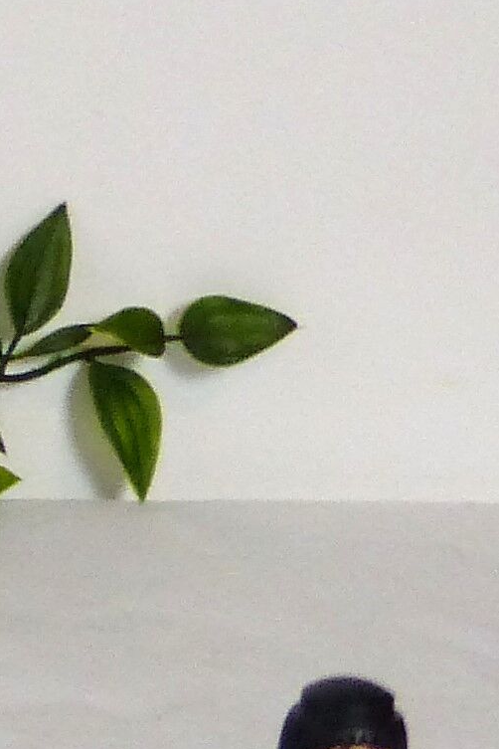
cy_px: 957
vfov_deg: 6.1
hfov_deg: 3.9
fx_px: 7006
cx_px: -1259
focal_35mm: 337
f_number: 2.8
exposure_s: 1/60
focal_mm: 10.5
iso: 320
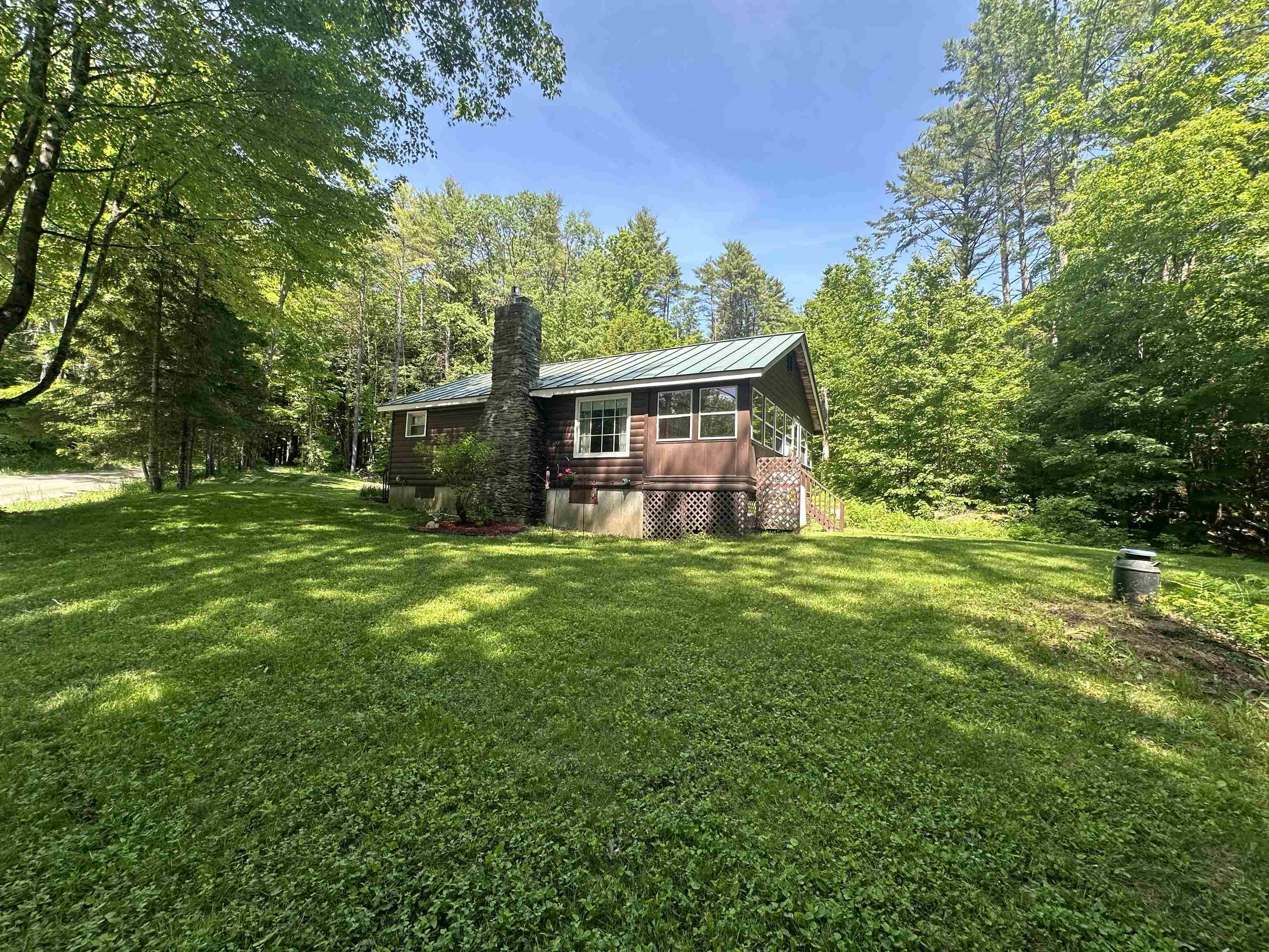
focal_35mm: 14
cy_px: 476
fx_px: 513
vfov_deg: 85.7
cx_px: 634
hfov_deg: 102.1
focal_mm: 2.22
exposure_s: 1/297
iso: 40
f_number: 2.2
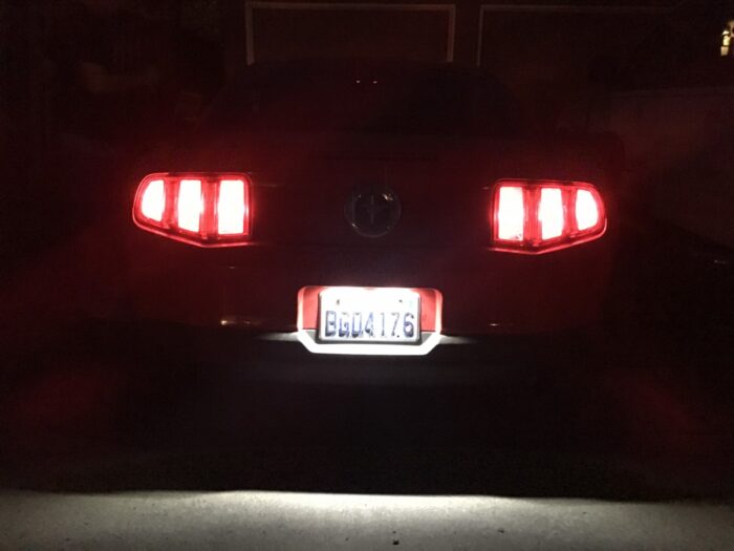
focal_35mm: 29
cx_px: 367
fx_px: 615
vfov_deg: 48.2
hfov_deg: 61.7
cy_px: 276
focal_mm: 4.15
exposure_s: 1/4
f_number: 2.2
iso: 400
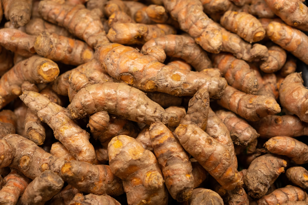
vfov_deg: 22.3
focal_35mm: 61
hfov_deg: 32.9
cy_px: 102
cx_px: 154
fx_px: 522
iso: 200
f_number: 4
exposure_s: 1/100
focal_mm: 40.7
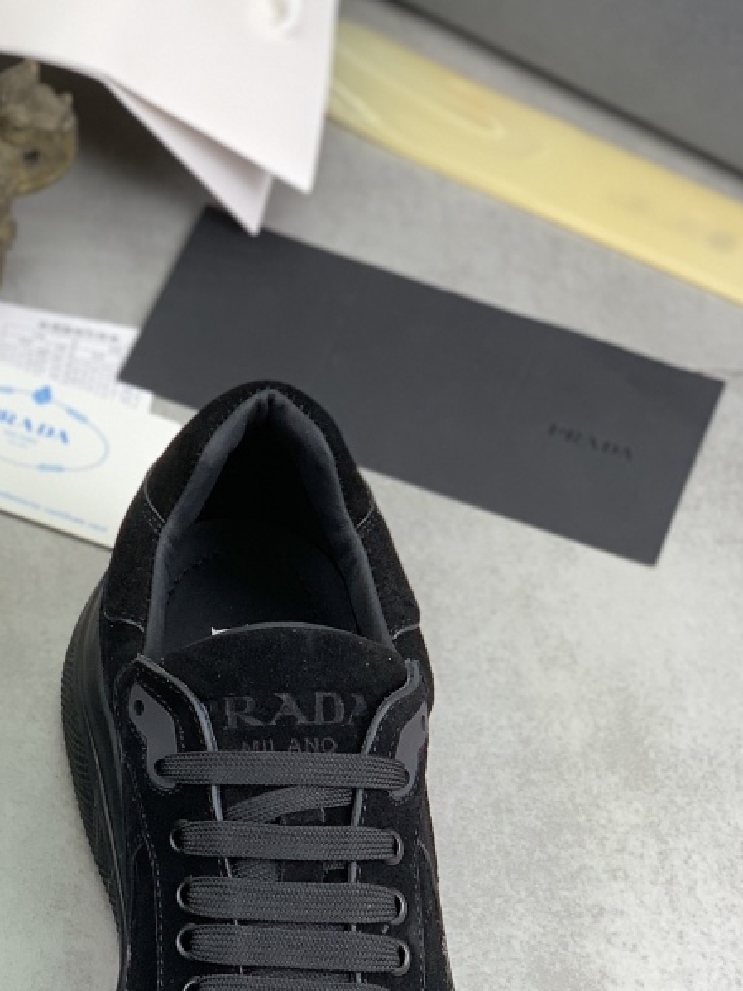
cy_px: 811
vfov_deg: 15.7
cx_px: -114
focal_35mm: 125
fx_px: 3579
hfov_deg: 11.6
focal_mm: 6
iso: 25
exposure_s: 1/100
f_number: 2.4
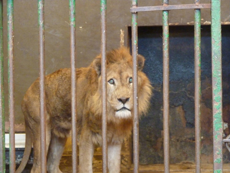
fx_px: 850
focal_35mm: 128
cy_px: 86
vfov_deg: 11.6
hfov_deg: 15.4
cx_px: 115
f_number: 4.4
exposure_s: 1/10
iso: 800
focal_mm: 21
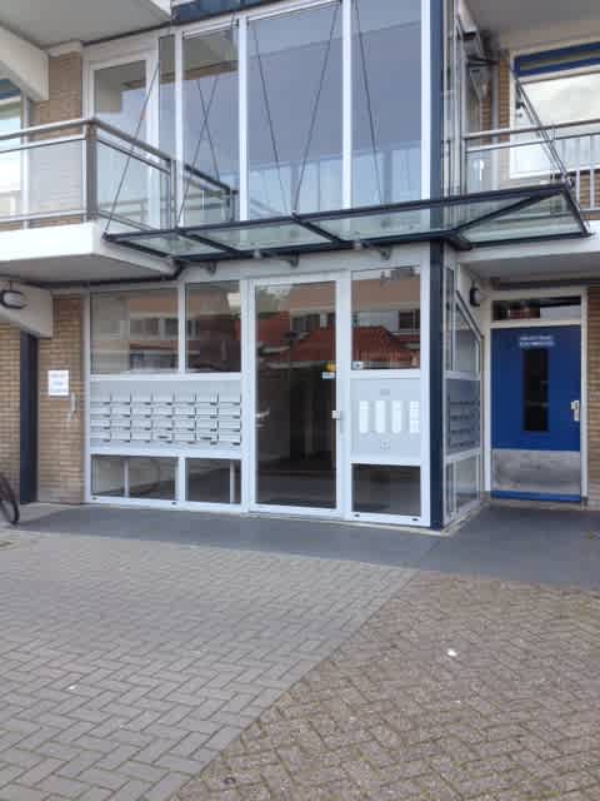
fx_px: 809
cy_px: 400
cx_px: 300
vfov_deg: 52.6
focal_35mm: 35
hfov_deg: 40.7
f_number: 2.4
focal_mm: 4.3
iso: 50
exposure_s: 1/373
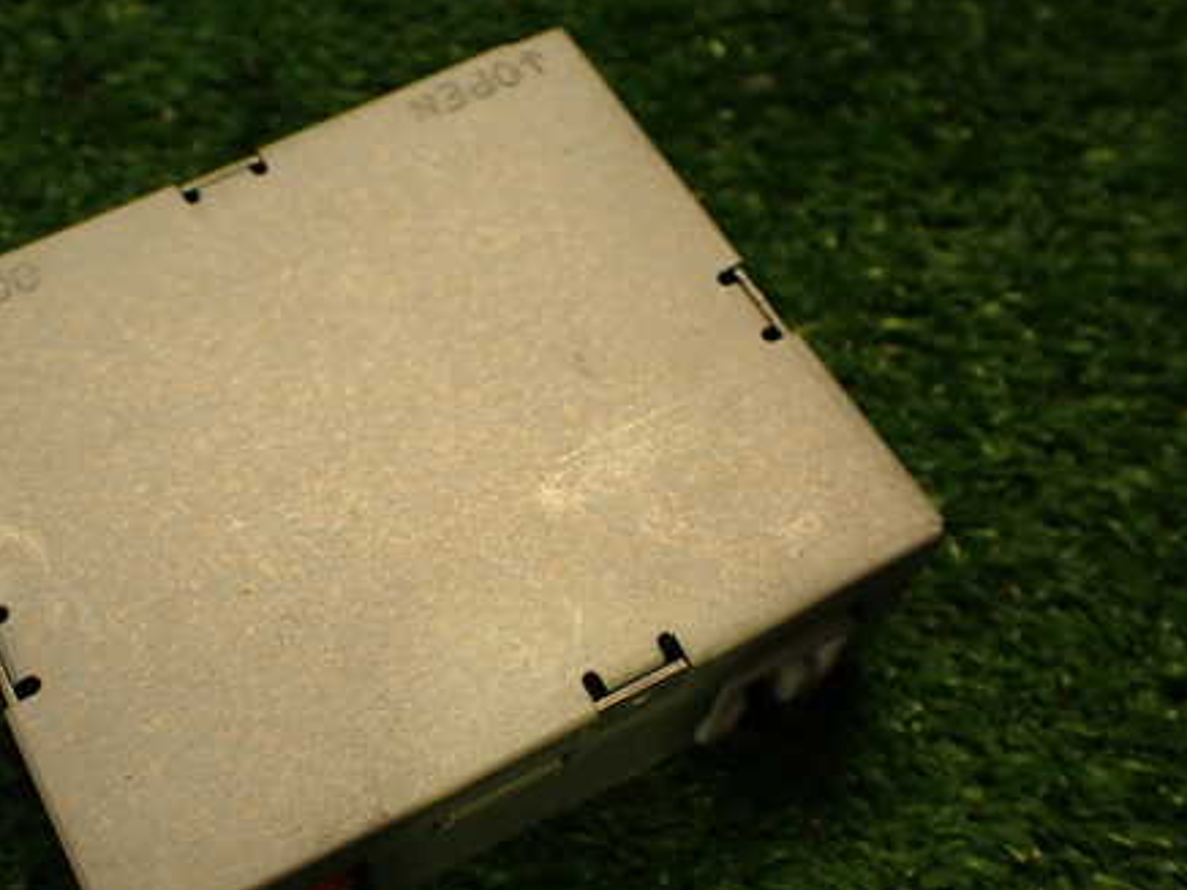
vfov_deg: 32.8
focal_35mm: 44
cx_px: 378
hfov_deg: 42.3
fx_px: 1509
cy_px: 539
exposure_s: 1/60
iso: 200
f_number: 2.4
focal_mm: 5.79
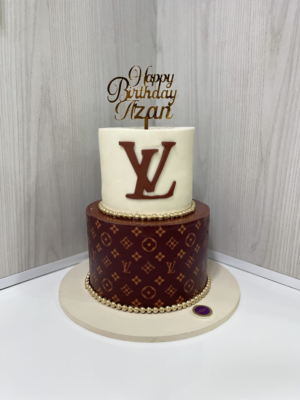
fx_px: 300
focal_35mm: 26
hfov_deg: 53.1
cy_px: 200
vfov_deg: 67.3
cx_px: 150
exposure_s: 1/100
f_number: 1.6
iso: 100
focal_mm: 5.1
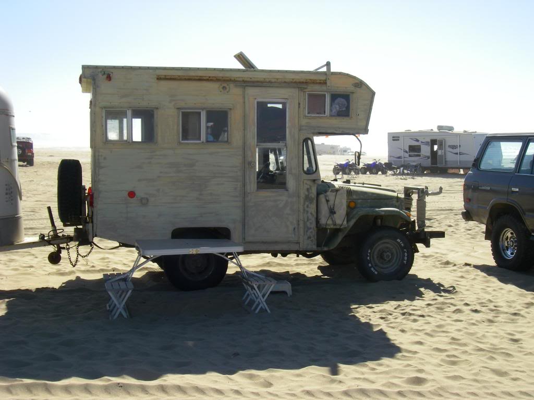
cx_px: 267
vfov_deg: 29.7
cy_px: 200
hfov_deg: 38.9
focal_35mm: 49
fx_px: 756
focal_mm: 8.1
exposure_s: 1/200
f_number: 7
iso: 64
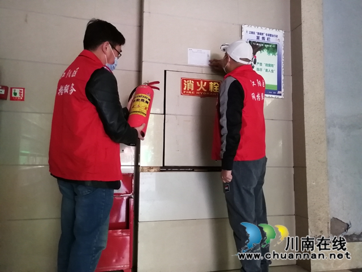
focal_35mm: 27
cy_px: 136
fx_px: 282
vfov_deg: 51.4
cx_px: 181
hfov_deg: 65.3
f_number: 1.8
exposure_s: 1/33.3
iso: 500
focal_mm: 3.62
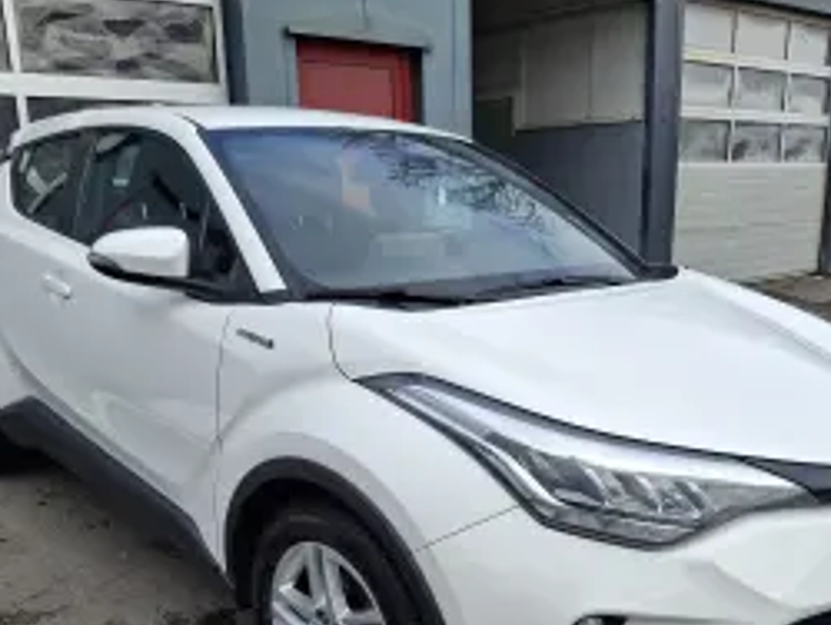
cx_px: 435
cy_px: 439
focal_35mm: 36
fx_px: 865
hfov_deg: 51.3
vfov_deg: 39.0
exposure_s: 1/1014
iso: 32
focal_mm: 4.69
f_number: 1.8
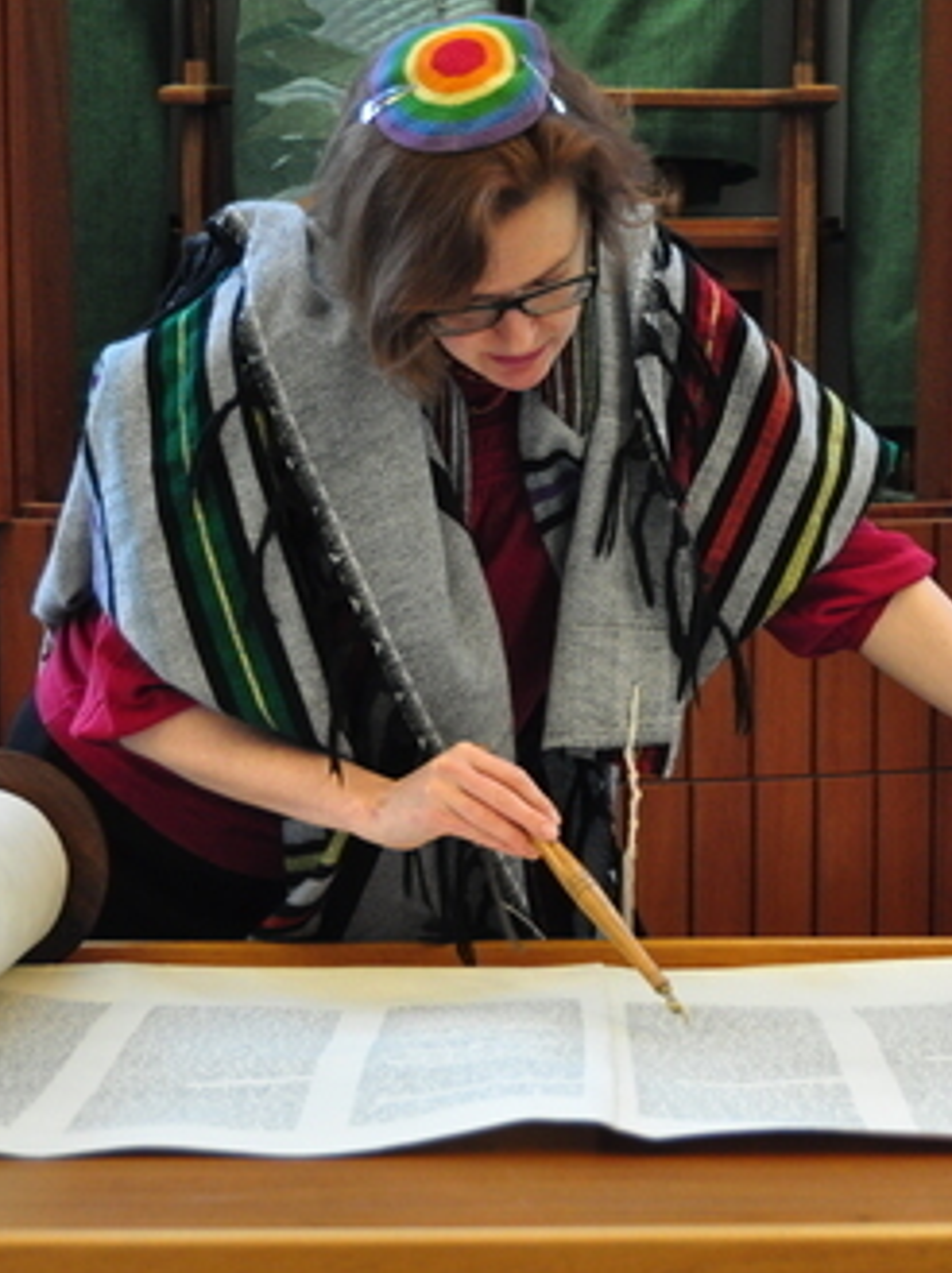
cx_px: 526
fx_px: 2819
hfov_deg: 19.2
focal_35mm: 77
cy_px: 635
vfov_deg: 25.4
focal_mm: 35
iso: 1600
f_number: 4.5
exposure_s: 1/100
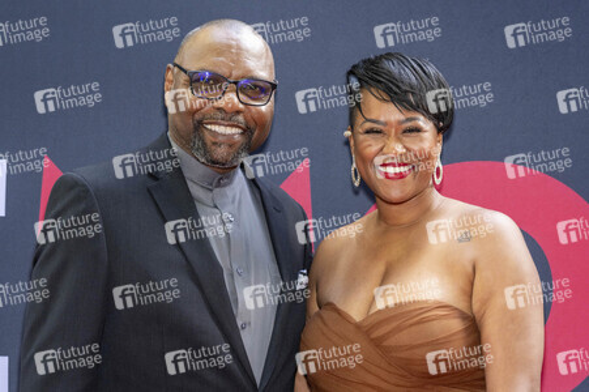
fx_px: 932
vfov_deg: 23.7
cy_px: 196
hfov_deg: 35.1
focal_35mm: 57
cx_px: 294
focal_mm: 57
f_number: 5.6
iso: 800
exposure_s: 1/200
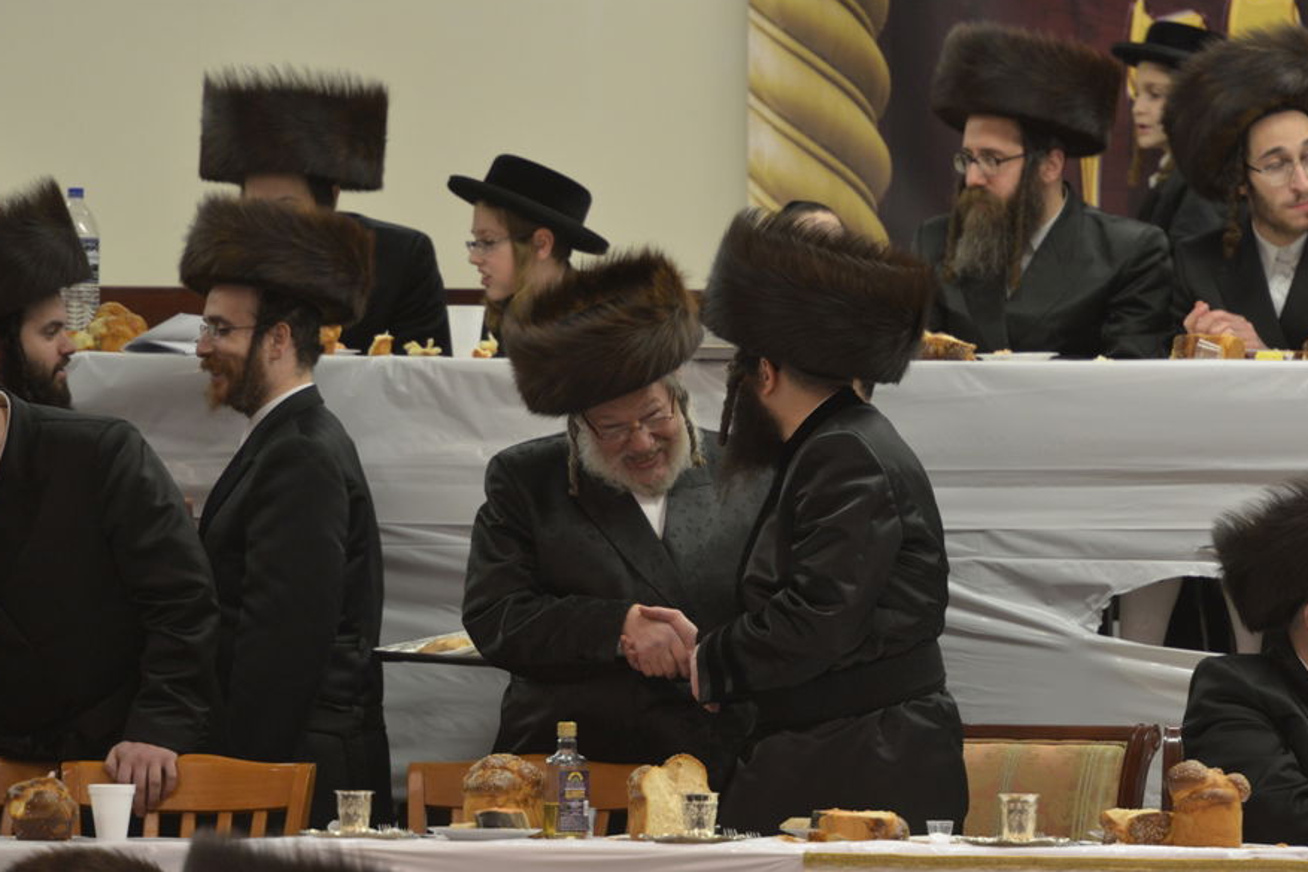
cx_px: 674
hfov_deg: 4.4
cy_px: 476
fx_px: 16969
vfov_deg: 2.9
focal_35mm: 467
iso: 1600
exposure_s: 1/125
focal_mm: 400
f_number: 5.6
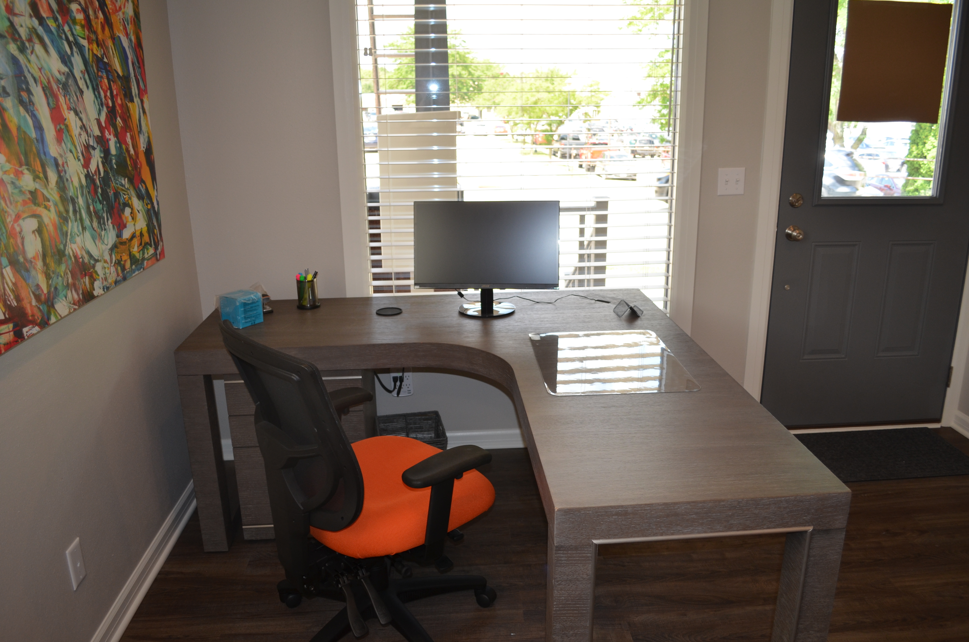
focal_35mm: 27
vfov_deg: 47.7
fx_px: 725
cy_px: 321
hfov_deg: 67.5
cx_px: 484
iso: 280
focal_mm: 18
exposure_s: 1/125
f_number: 3.5
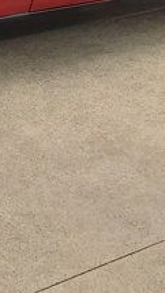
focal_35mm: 135
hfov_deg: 8.5
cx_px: -181
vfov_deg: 15.0
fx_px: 1050
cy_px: -108
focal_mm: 4.3
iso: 50
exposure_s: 1/531
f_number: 2.4
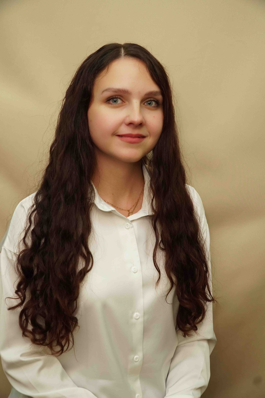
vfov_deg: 35.1
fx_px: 629
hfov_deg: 23.8
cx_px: 132
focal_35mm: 57
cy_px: 199
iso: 800
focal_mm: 38
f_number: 6.3
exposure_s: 1/80
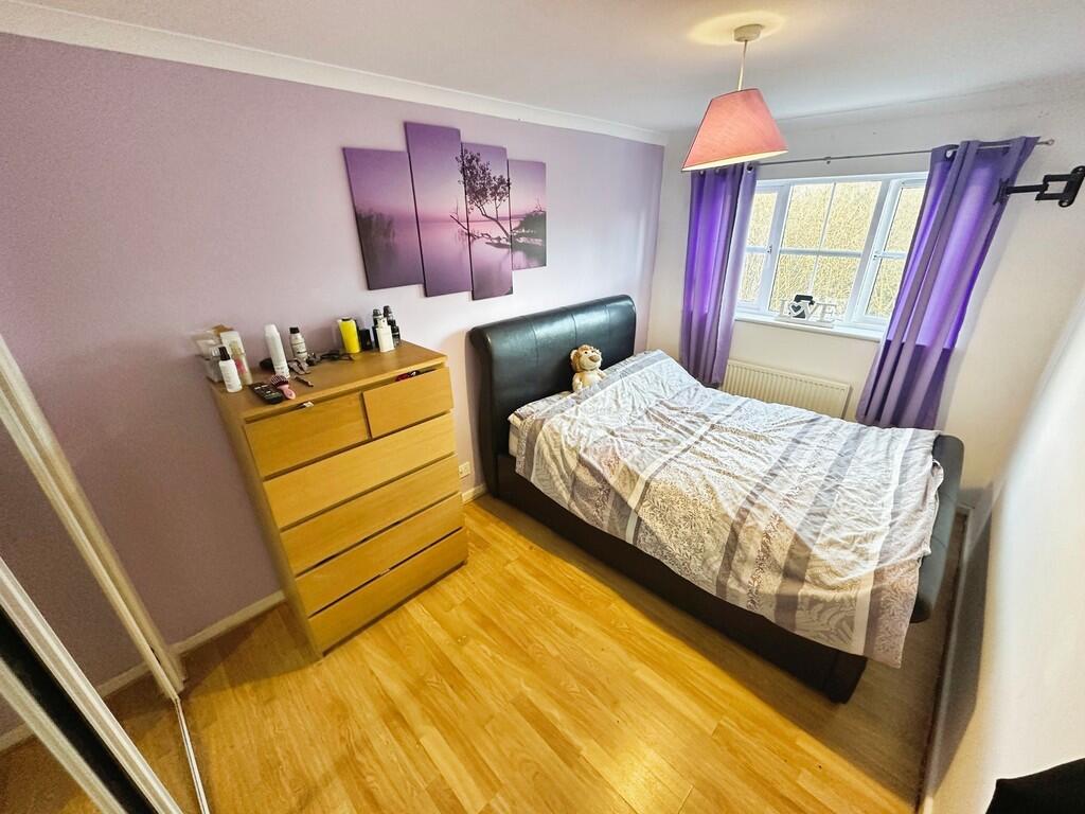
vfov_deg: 85.7
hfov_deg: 102.1
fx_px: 439
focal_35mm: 14
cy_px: 407
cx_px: 542
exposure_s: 1/60
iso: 320
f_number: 2.2
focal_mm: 2.22
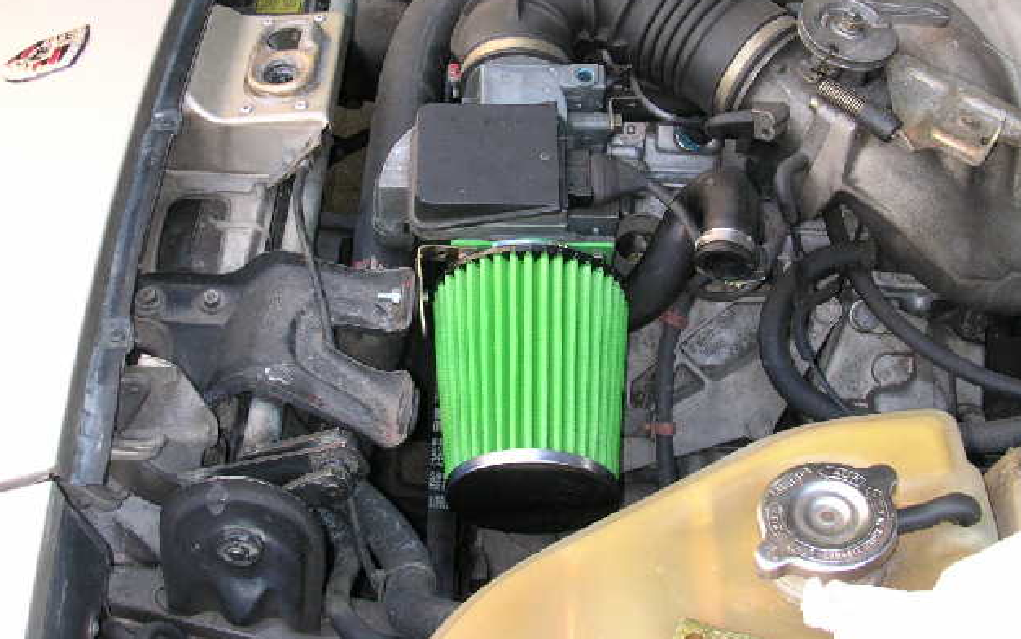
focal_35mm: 53
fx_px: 1475
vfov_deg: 24.4
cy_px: 277
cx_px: 516
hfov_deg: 38.2
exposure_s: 1/30
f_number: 3.2
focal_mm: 7.5
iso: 100
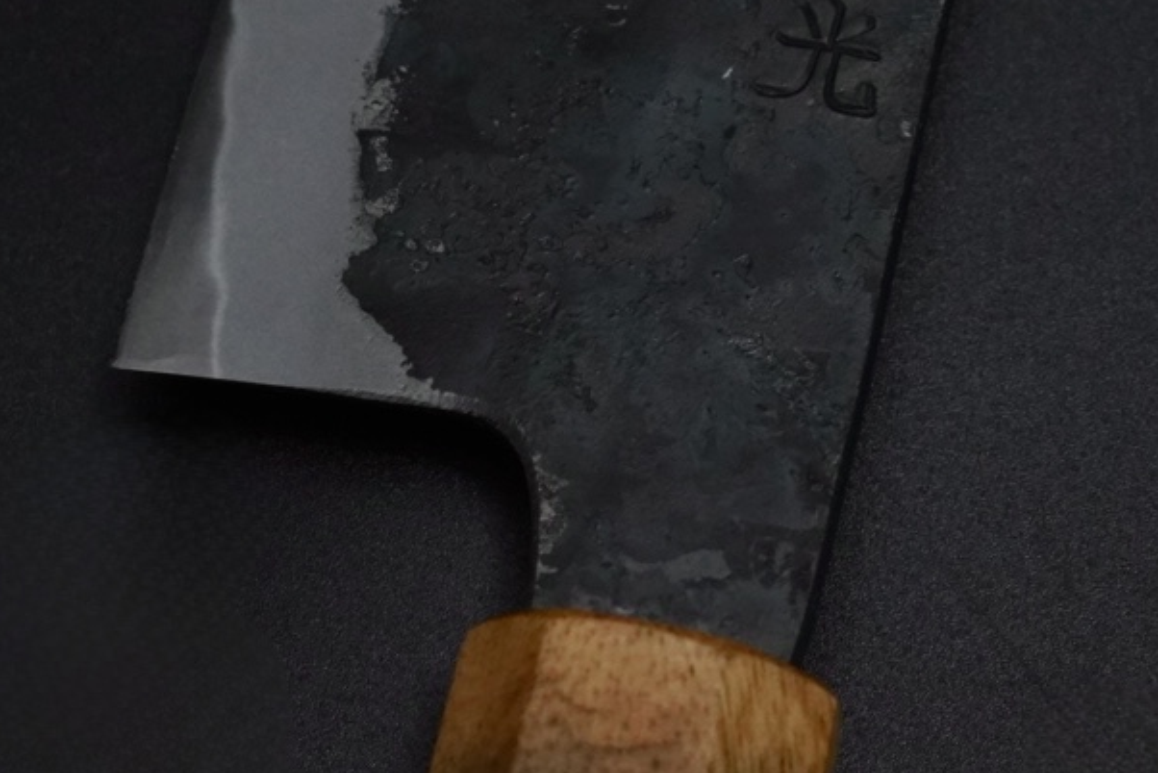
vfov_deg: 9.9
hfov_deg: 14.7
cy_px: 162
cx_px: 471
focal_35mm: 139
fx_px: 4474
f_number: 6.3
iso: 2000
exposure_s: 1/160
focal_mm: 34.5
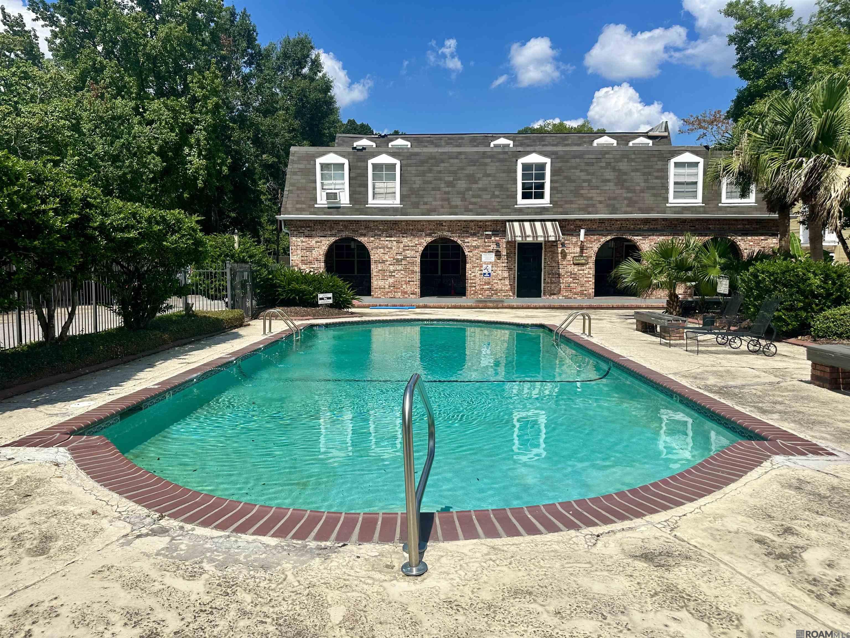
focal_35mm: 24
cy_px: 319
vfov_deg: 56.8
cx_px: 425
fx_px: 589
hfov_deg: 71.6
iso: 80
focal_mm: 6.86
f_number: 1.78
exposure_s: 1/7042
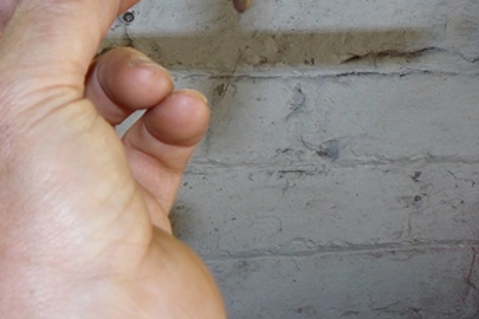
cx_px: -15
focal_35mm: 80
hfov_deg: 24.1
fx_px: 1064
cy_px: -34
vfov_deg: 16.5
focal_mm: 6
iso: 100
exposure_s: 1/60
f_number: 2.8
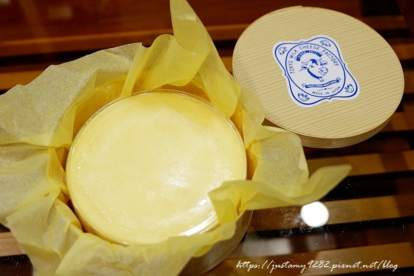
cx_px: 207
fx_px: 448
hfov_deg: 49.6
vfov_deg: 34.2
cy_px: 138
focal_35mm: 39
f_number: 4.5
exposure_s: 1/40
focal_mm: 26.9
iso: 500
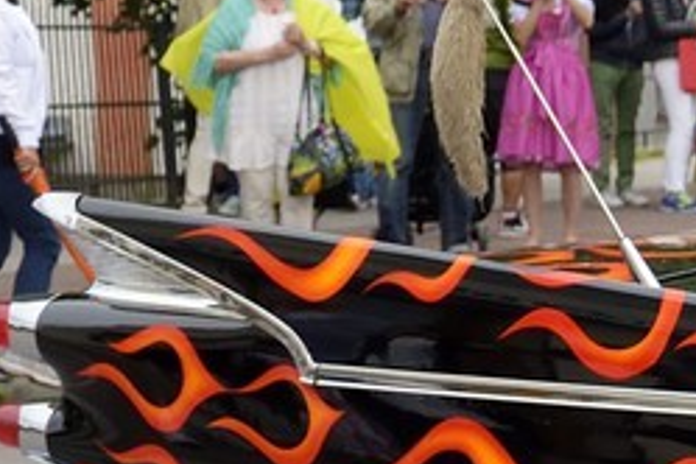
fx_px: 4350
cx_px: 2029
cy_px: 327
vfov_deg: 6.1
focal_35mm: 225
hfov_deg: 8.0
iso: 800
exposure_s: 1/200
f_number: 4.5
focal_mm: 35
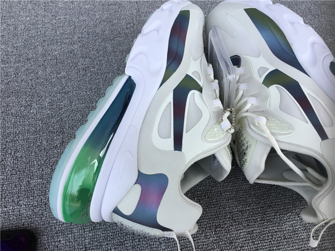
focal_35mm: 31
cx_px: 168
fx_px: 300
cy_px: 126
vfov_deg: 45.4
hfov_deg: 58.4
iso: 25
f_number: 2.4
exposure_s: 1/295
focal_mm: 3.3
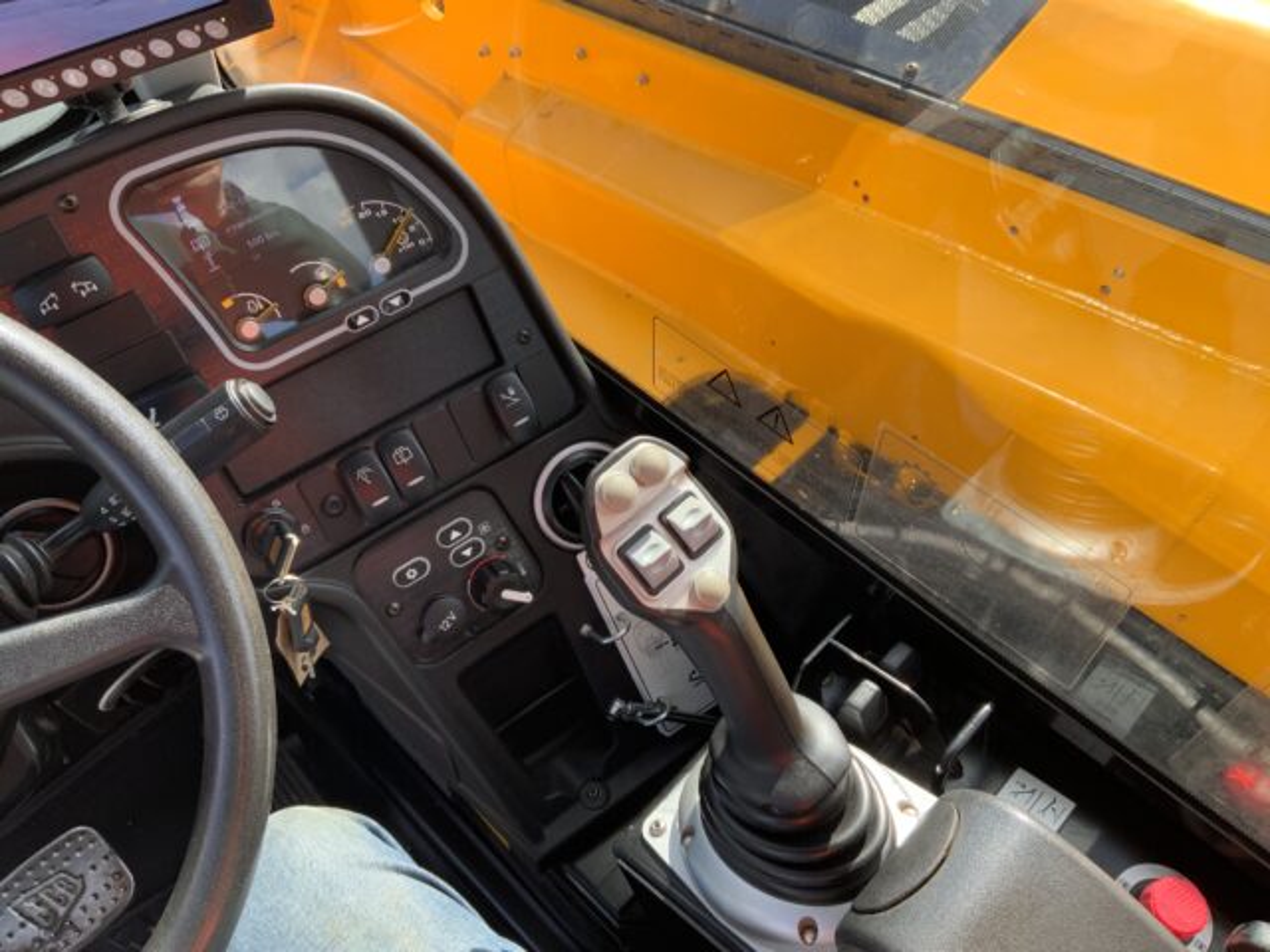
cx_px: 635
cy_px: 476
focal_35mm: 29
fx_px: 1064
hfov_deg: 61.7
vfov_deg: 48.2
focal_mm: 3
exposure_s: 1/266
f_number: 1.8
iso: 16
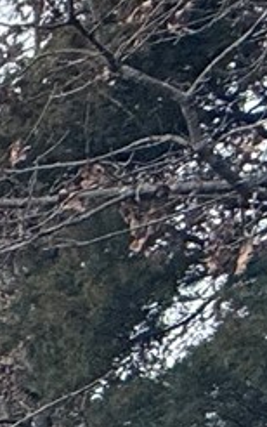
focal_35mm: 116
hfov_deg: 6.6
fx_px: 1349
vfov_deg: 13.9
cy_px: 962
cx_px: -1016
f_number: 2.2
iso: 64
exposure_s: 1/388
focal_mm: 2.22
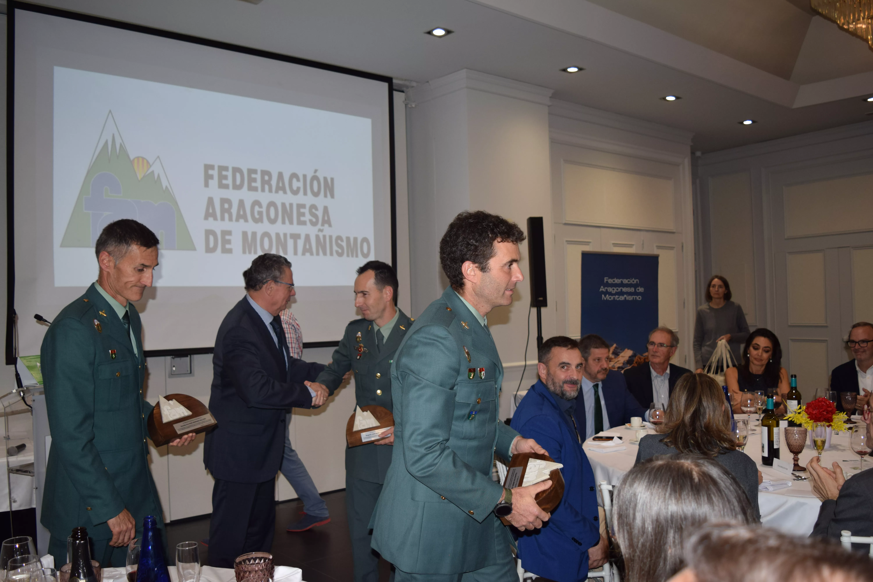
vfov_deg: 41.7
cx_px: 436
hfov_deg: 59.5
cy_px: 291
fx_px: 764
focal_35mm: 32
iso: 400
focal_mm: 21
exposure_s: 1/200
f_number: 3.8
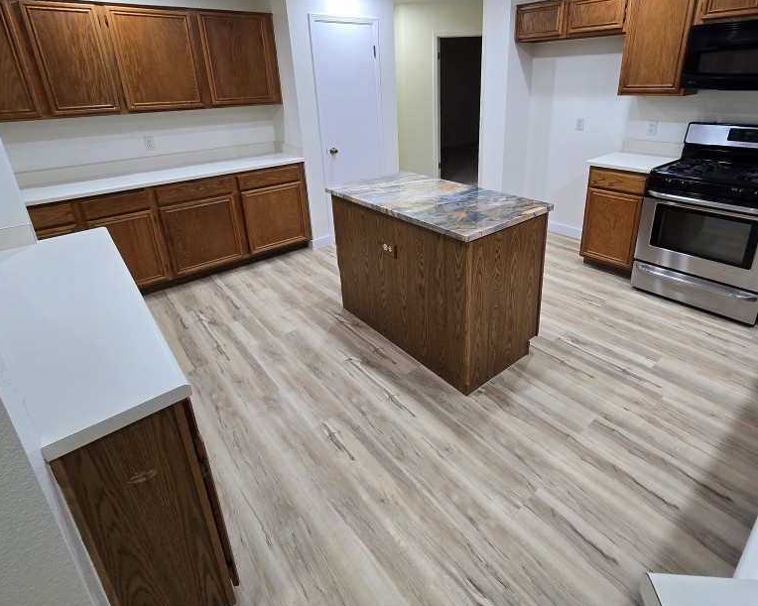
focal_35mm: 17
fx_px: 381
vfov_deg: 75.6
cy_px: 228
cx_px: 408
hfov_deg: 89.5
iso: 160
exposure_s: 1/60
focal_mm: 2.2
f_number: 2.2
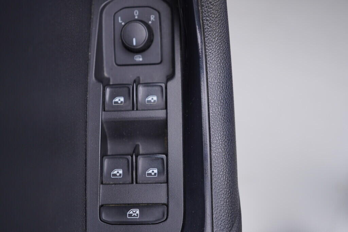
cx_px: 174
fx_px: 348
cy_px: 116
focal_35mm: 36
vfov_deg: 36.9
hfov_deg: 53.1
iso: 125
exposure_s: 1/40
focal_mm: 24
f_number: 2.8
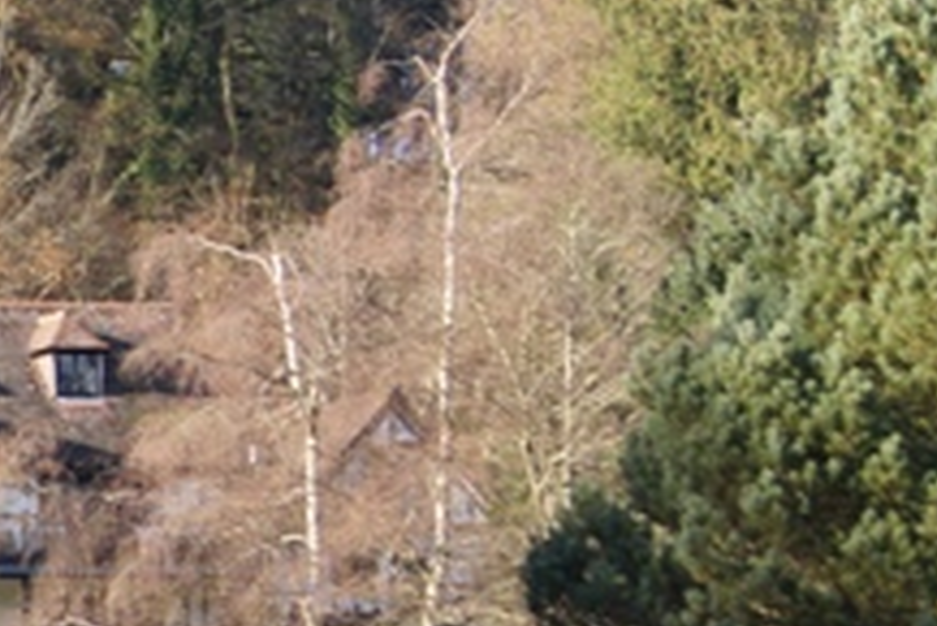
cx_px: -803
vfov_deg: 7.8
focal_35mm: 176
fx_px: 4584
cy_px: 570
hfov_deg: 10.9
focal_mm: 30
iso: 100
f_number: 5.6
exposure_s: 1/125
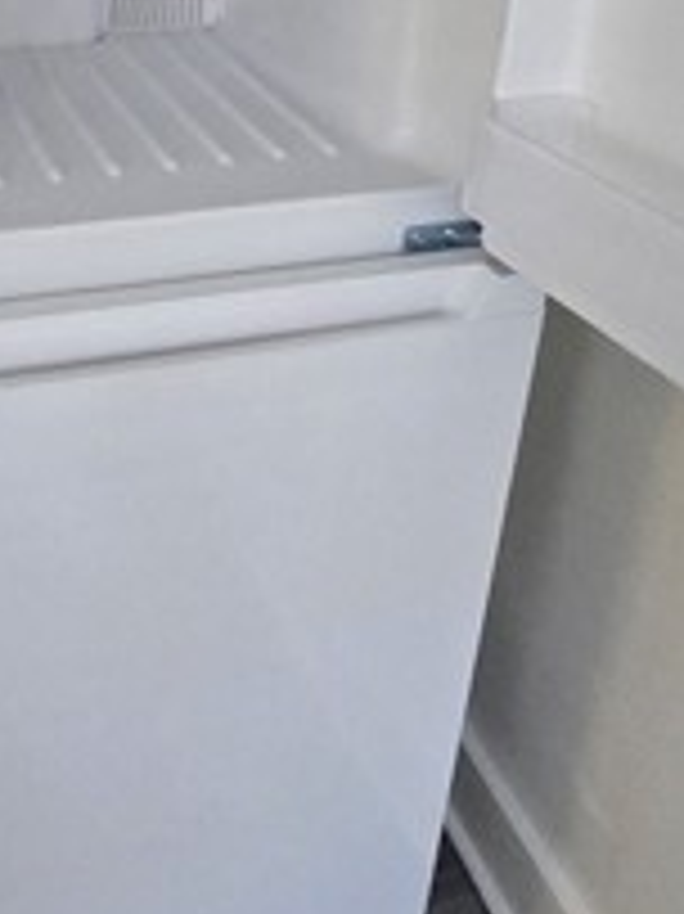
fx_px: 1081
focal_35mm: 41
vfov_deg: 44.1
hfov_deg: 34.3
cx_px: 162
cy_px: 212
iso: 500
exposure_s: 1/60
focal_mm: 2.2
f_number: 2.2
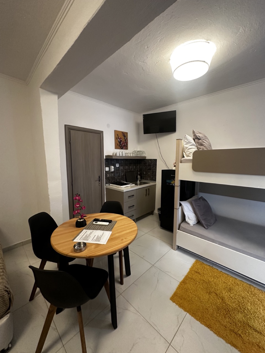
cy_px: 176
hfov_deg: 85.7
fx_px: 143
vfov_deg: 102.1
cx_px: 132
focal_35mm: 14
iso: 320
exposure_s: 1/63
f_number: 2.2
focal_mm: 2.22
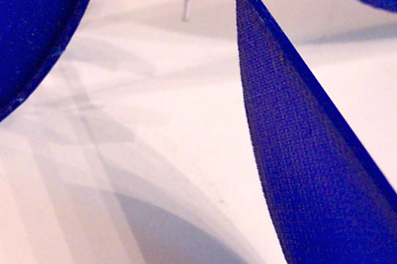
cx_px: 187
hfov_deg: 18.1
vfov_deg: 12.1
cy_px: 94
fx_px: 1246
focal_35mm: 113
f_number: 2.8
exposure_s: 1/20
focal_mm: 8
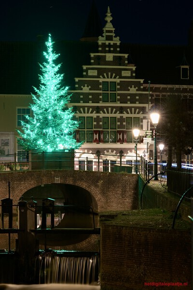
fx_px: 844
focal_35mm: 105
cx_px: 96
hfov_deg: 13.0
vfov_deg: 19.5
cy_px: 145
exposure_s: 30
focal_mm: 105
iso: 100
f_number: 11
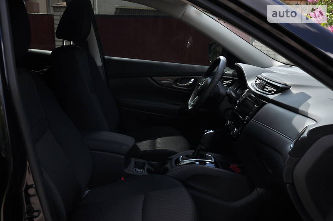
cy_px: 110
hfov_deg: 49.6
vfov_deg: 34.1
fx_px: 360
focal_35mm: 39
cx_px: 166
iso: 250
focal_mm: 26
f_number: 4
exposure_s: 1/800
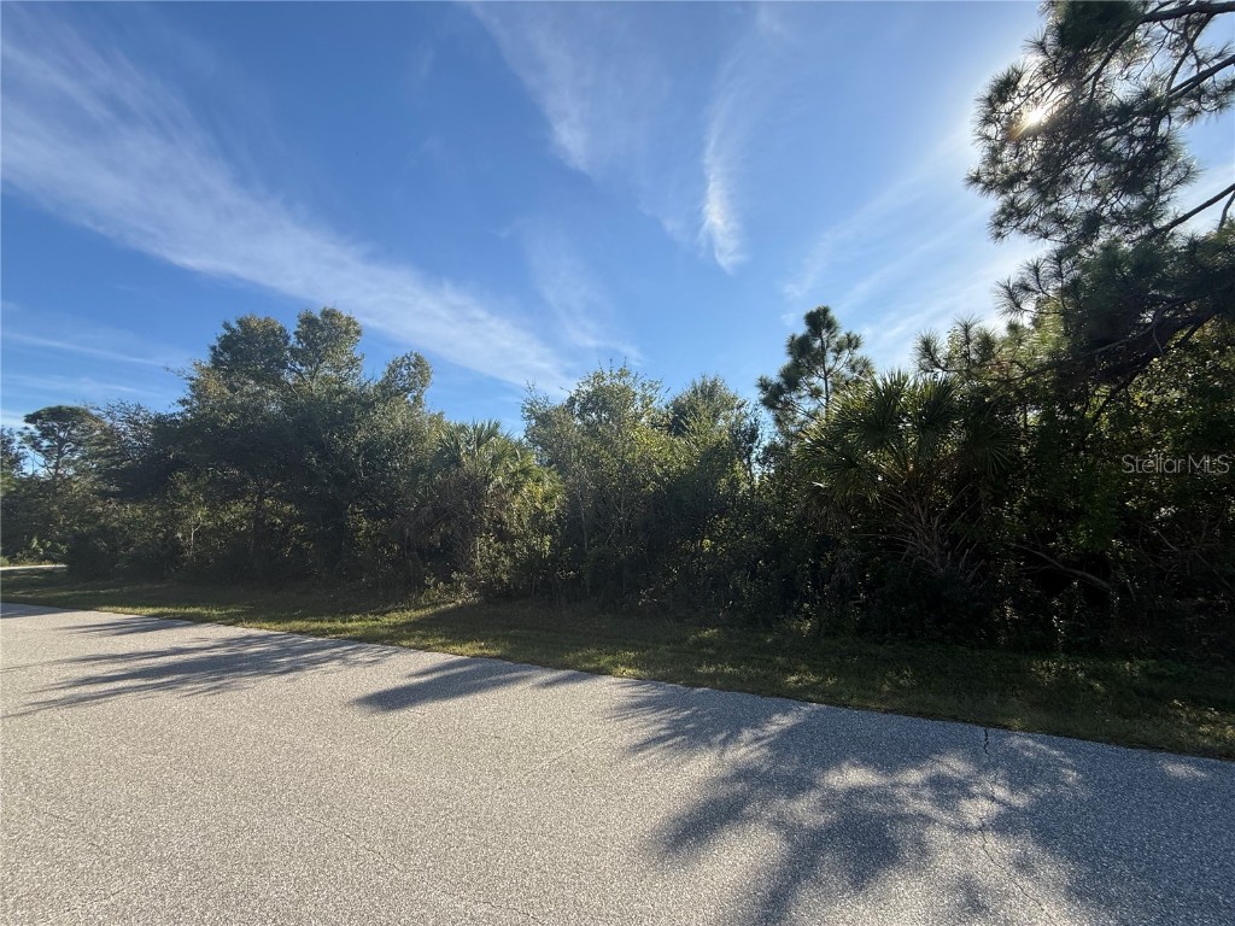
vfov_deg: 85.7
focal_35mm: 14
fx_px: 499
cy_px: 463
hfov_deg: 102.1
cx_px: 618
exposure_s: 1/1656
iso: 50
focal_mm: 2.22
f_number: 2.2
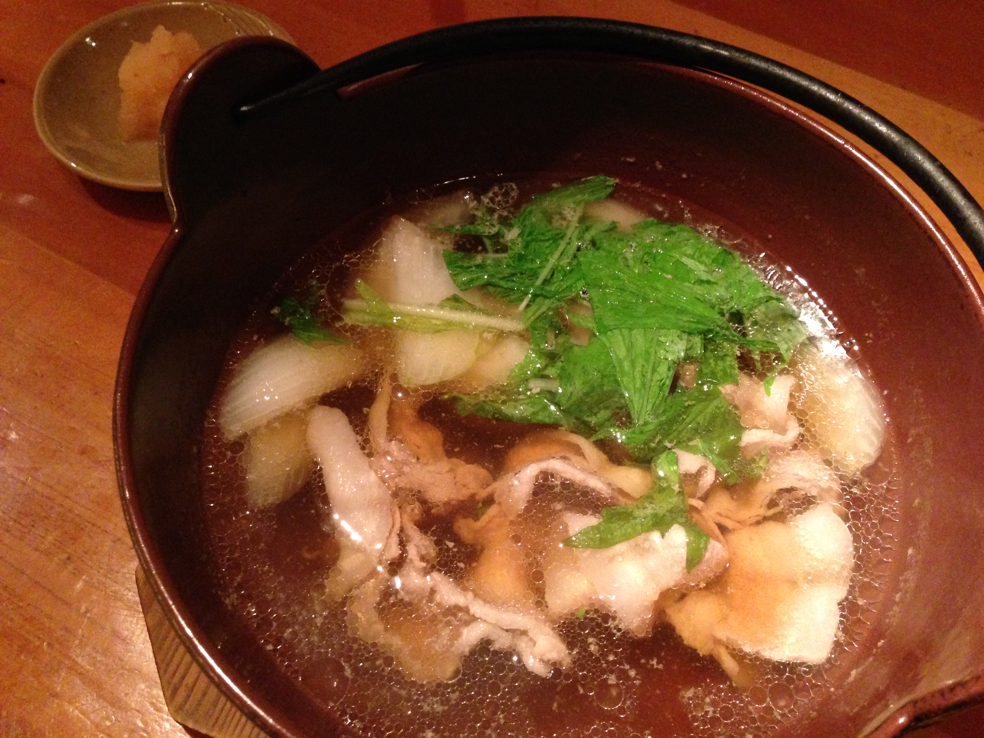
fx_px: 938
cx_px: 492
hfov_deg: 55.4
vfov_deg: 42.9
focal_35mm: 33
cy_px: 369
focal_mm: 4.12
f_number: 2.4
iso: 500
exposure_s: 1/15
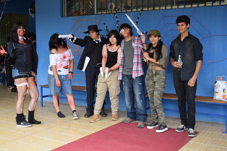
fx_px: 284
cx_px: 114
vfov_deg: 29.9
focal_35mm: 45
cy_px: 76
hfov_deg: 43.6
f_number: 6.3
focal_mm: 30
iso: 400
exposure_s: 1/160
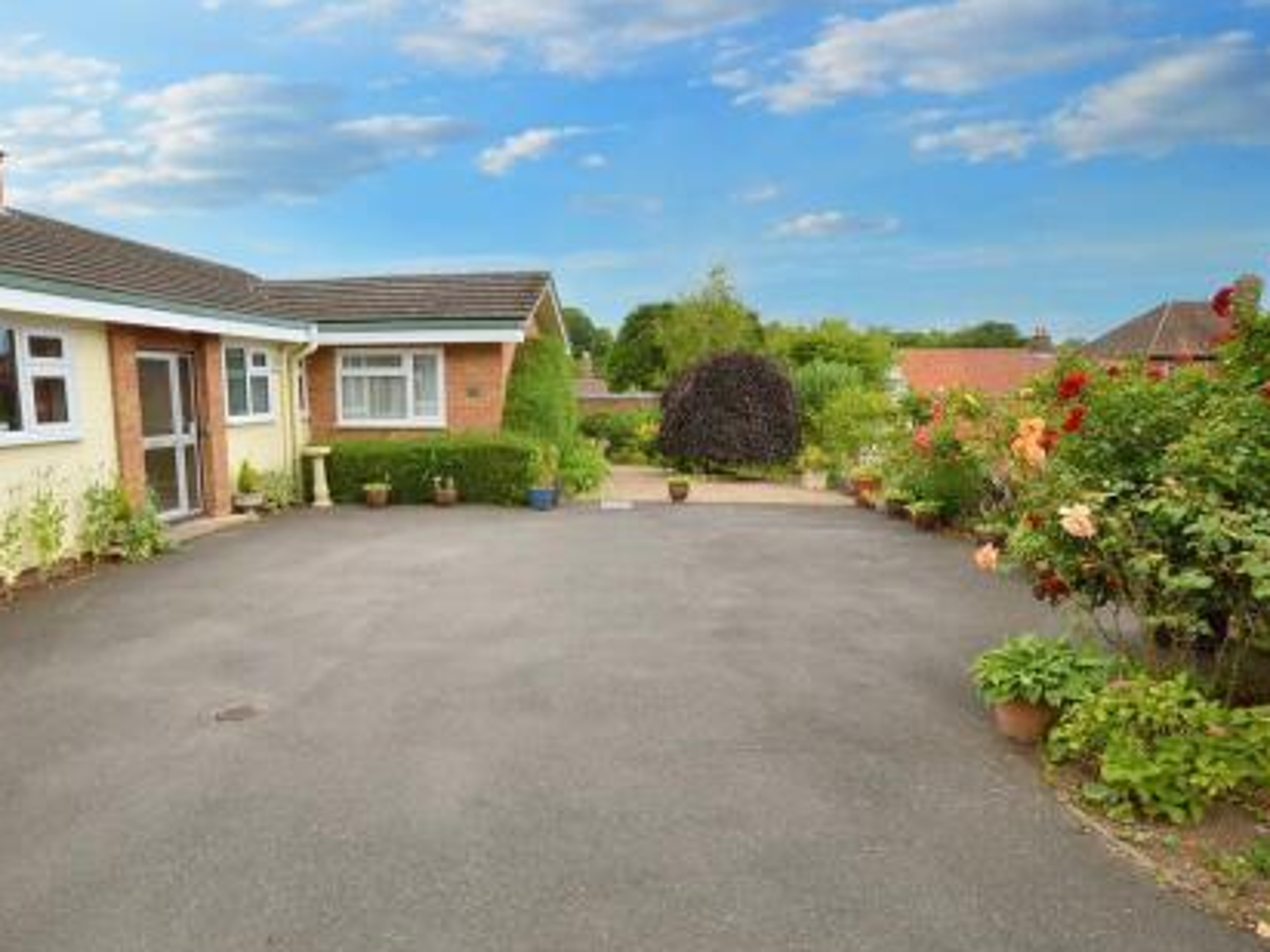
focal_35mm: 20
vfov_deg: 66.0
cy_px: 485
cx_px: 558
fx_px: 734
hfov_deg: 81.4
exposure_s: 1/320
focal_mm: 12
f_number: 8
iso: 200
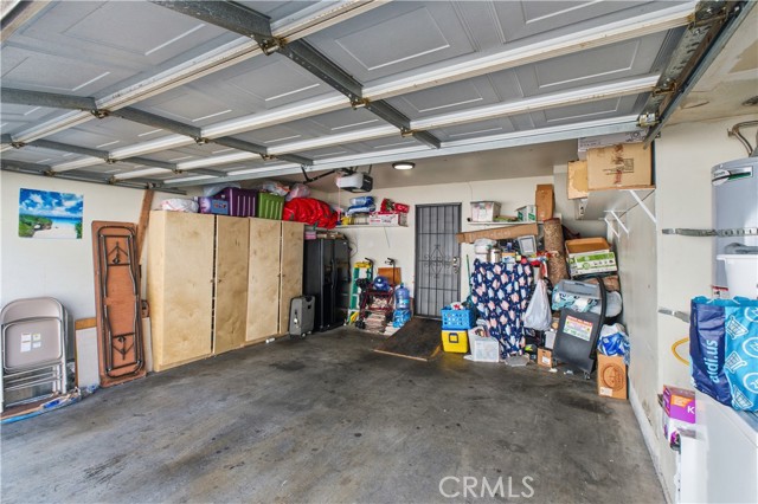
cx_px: 379
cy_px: 252
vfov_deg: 77.3
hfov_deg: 100.4
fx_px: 316
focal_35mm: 15
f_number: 9
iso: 640
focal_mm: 10
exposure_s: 1/200
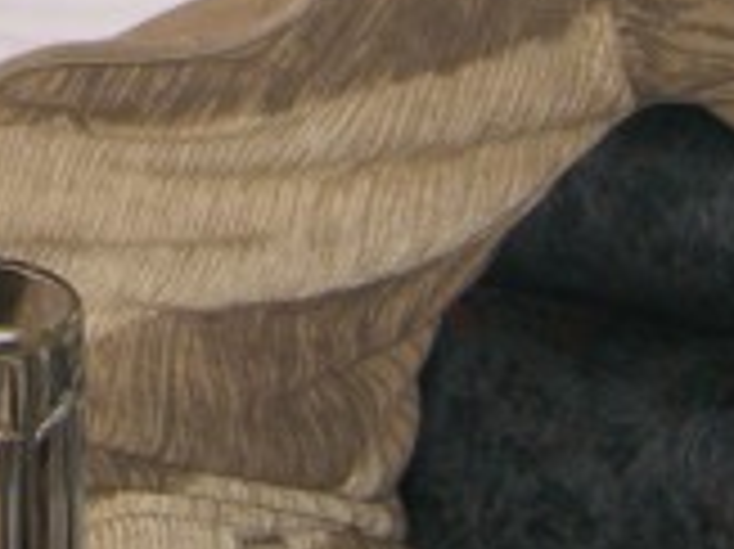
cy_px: -428
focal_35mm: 140
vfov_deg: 10.0
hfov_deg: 13.5
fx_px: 2966
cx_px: -275
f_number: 2.8
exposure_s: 1/60
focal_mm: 7.9
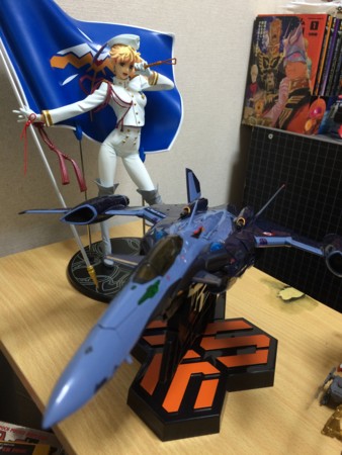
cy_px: 228
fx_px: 382
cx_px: 171
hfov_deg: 48.3
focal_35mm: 29
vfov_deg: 61.6
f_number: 2.2
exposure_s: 1/30
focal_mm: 4.15
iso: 64
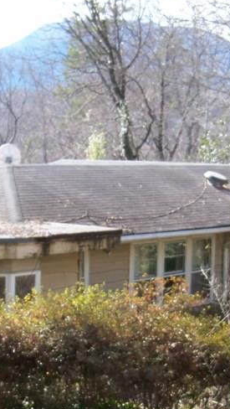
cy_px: 297
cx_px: 62
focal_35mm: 96
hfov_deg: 12.6
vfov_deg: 22.1
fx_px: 1039
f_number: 3.7
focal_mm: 7.5
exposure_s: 1/125
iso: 64
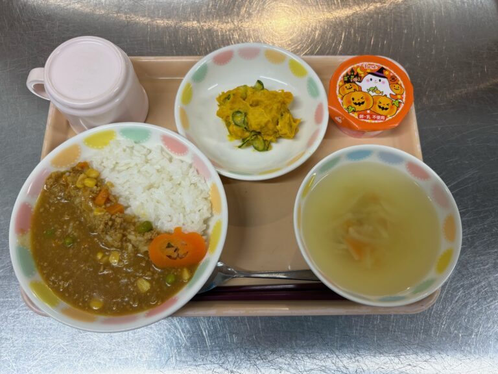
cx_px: 249
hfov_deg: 67.3
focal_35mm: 26
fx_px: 374
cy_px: 187
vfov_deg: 53.1
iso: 80
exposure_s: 1/120
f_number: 1.6
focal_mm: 5.96
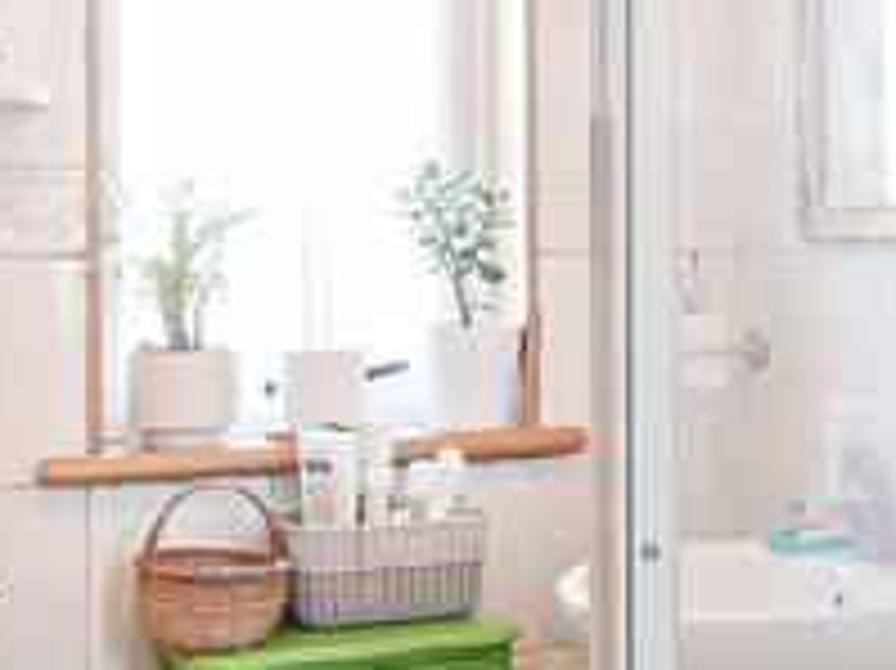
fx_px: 1863
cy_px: 279
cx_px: 986
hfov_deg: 25.1
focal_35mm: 72
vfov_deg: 20.4
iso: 1600
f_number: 4
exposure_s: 1/60
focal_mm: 7
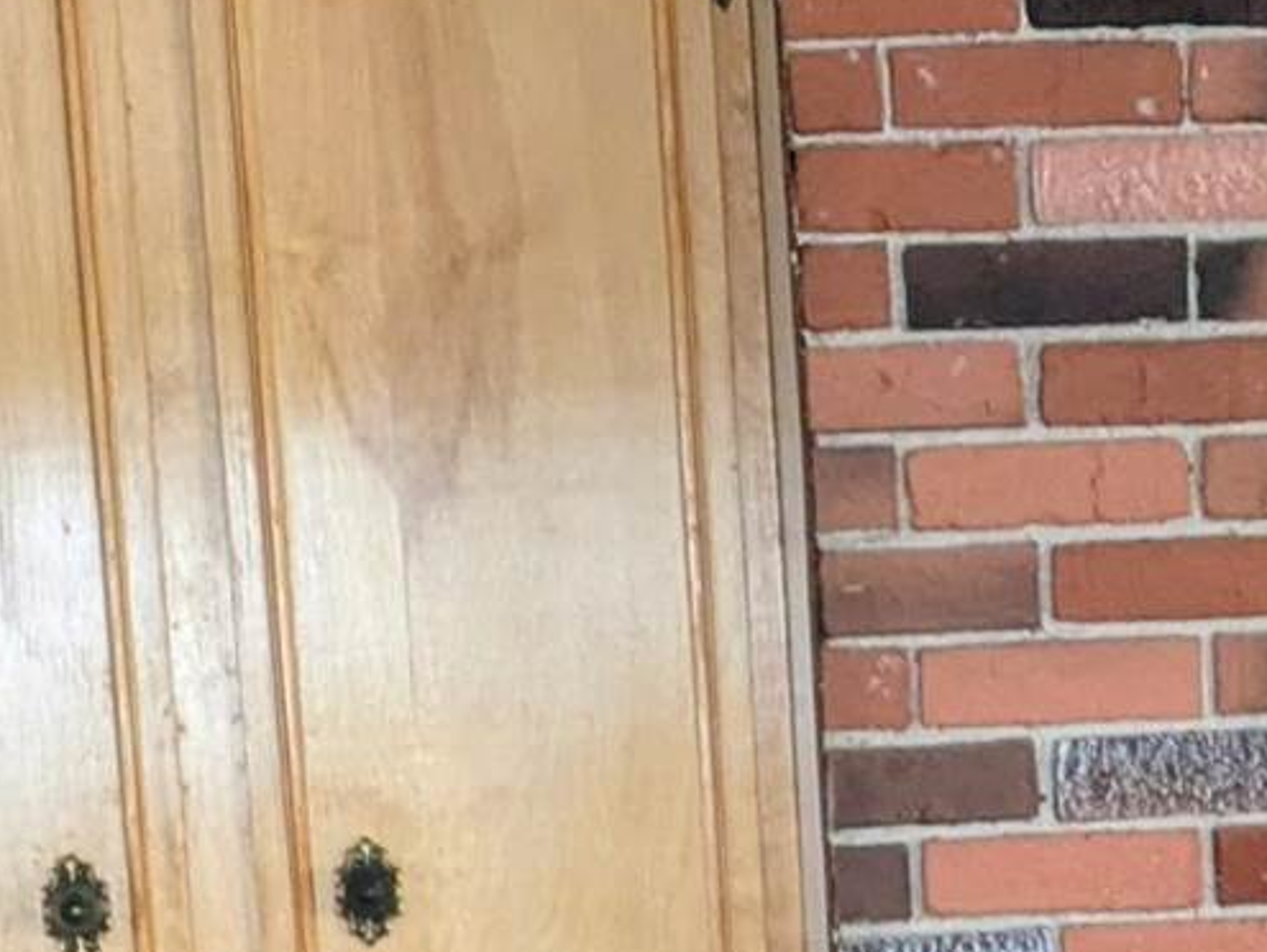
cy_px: 2055
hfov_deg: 12.7
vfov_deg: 8.9
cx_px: 998
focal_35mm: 155
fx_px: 5677
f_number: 1.89
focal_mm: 5.43
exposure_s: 1/30
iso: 313
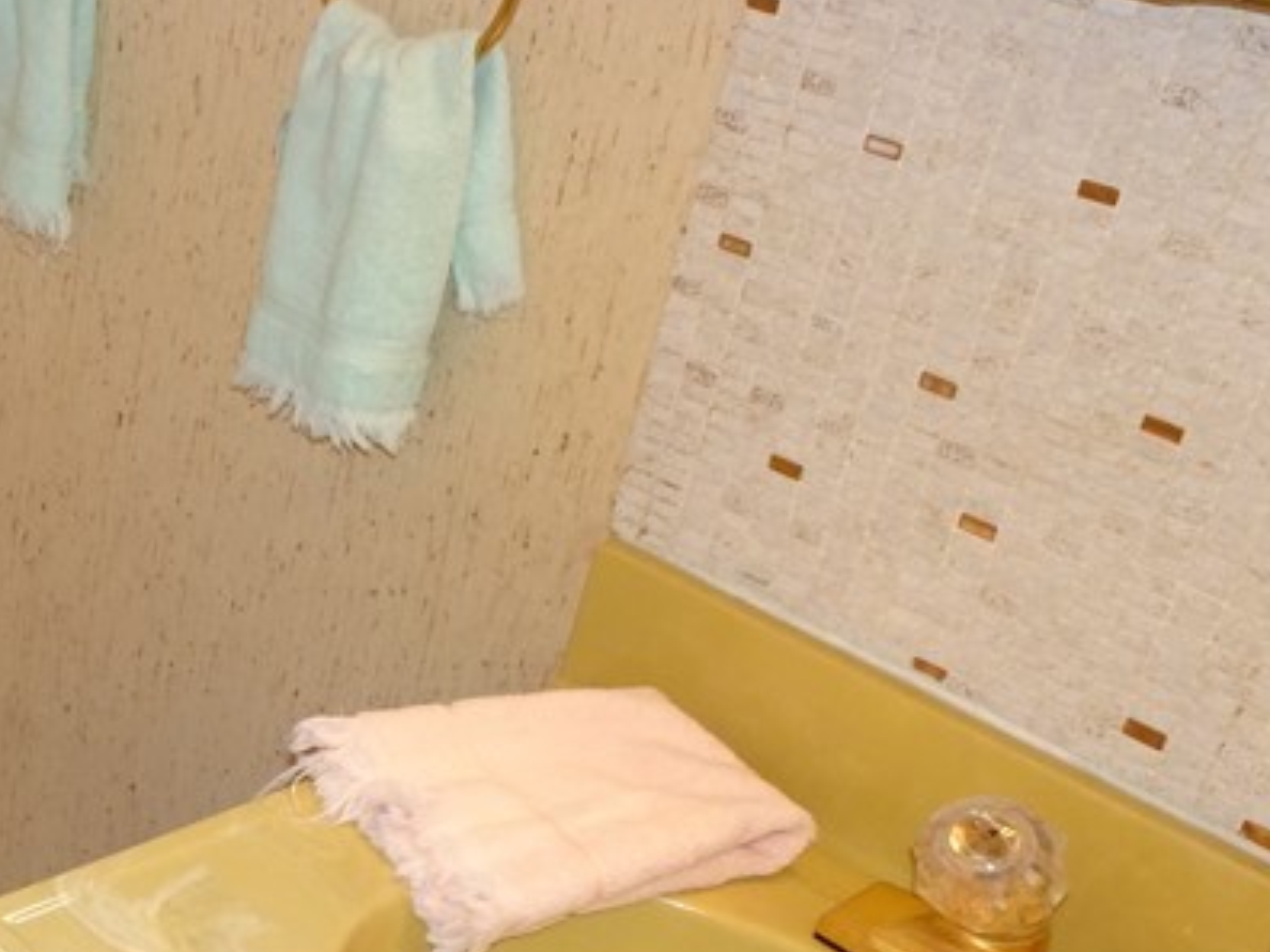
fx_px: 2275
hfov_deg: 27.0
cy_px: 590
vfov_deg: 23.6
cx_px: -318
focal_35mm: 62
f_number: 3.5
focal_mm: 4.1
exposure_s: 1/30
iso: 200
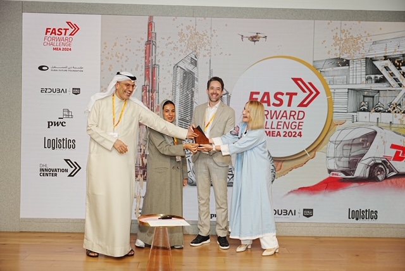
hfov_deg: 48.7
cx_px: 202
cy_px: 136
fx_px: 447
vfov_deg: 33.7
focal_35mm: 40
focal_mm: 39.7
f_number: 2.8
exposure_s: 1/100
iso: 160
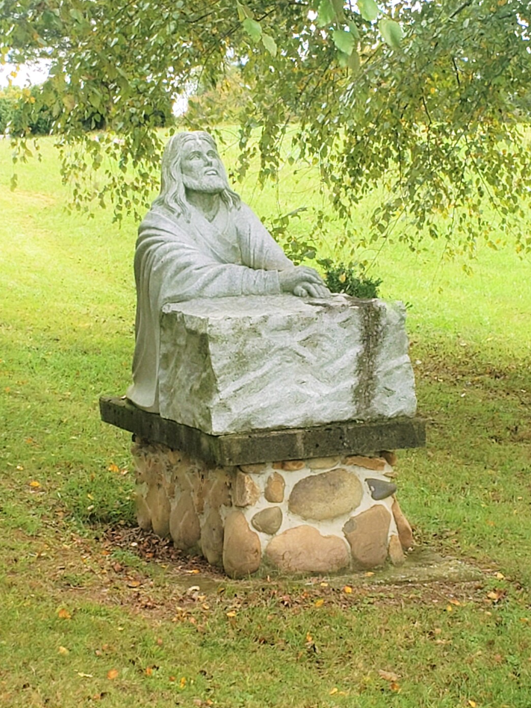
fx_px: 573
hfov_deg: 49.7
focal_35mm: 28
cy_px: 372
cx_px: 274
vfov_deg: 63.4
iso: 50
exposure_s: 1/168
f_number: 2.4
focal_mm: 4.3
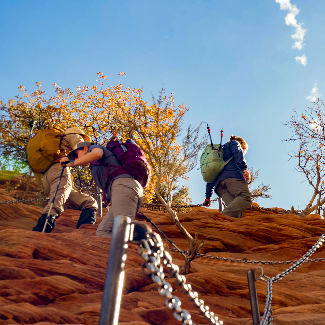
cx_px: 285
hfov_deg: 19.8
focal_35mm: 86
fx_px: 914
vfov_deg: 20.2
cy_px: 171
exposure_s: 1/100
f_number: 5.6
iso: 100
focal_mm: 46
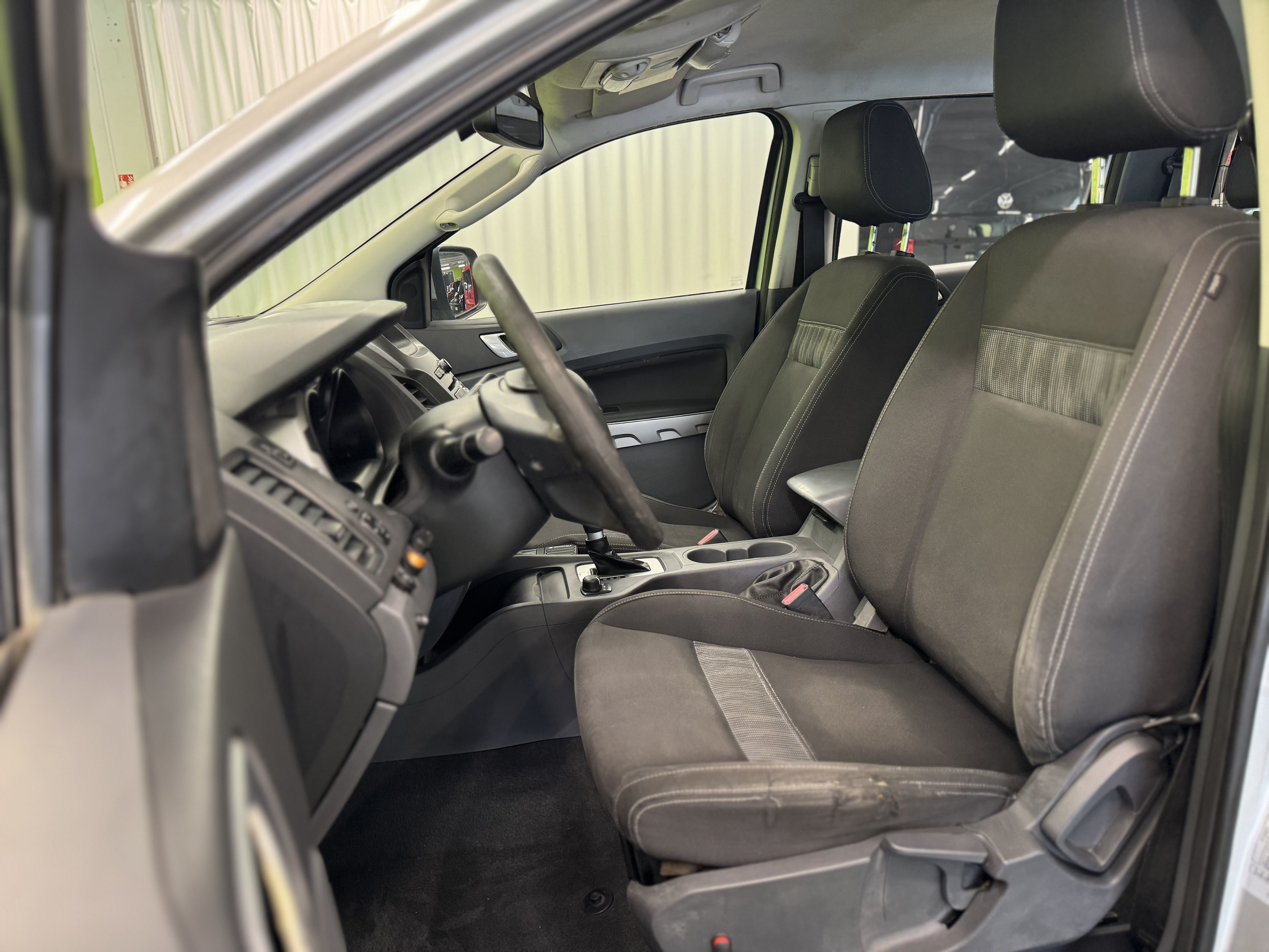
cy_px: 476
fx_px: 880
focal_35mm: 24
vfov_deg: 56.8
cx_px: 634
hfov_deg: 71.6
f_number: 1.78
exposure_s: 1/100
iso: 200
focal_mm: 6.76
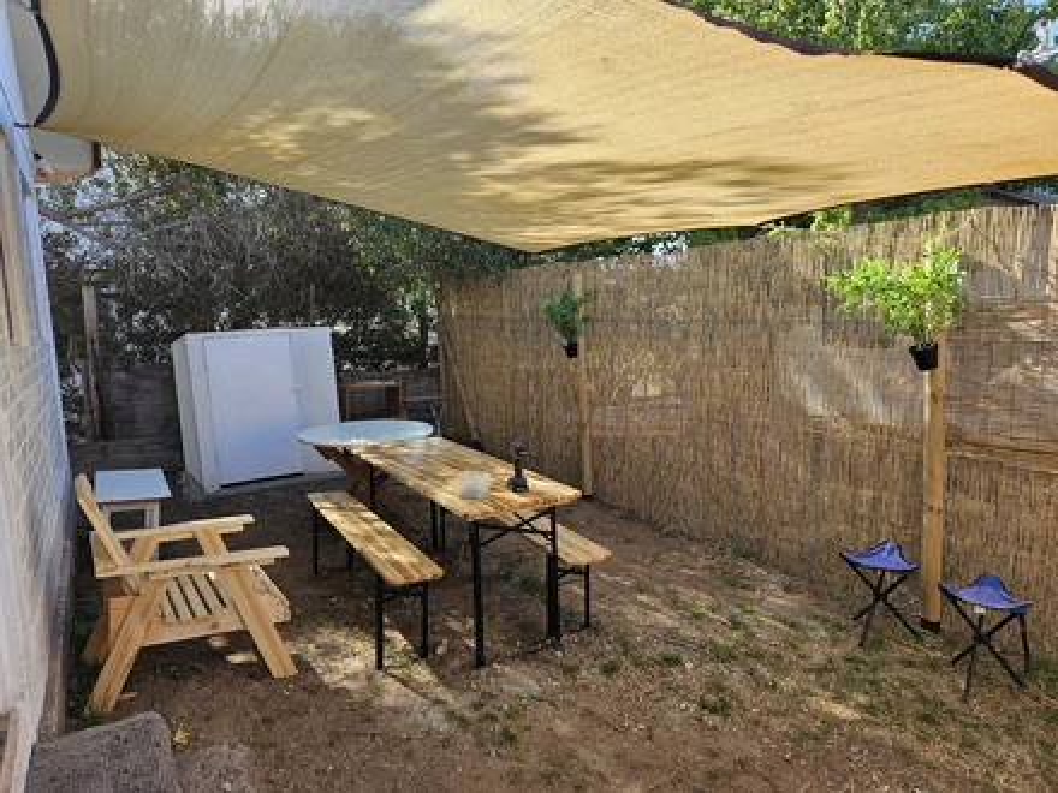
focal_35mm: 23
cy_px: 396
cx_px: 529
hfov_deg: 73.9
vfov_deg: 58.9
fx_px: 703
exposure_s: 1/141
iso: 10
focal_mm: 6.3
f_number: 1.7
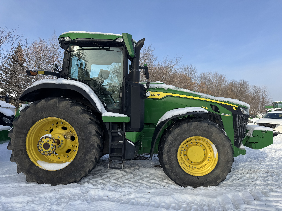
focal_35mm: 24
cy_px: 106
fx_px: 196
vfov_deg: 56.8
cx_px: 141
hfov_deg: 71.6
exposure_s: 1/3597
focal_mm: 6.76
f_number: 1.78
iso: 80
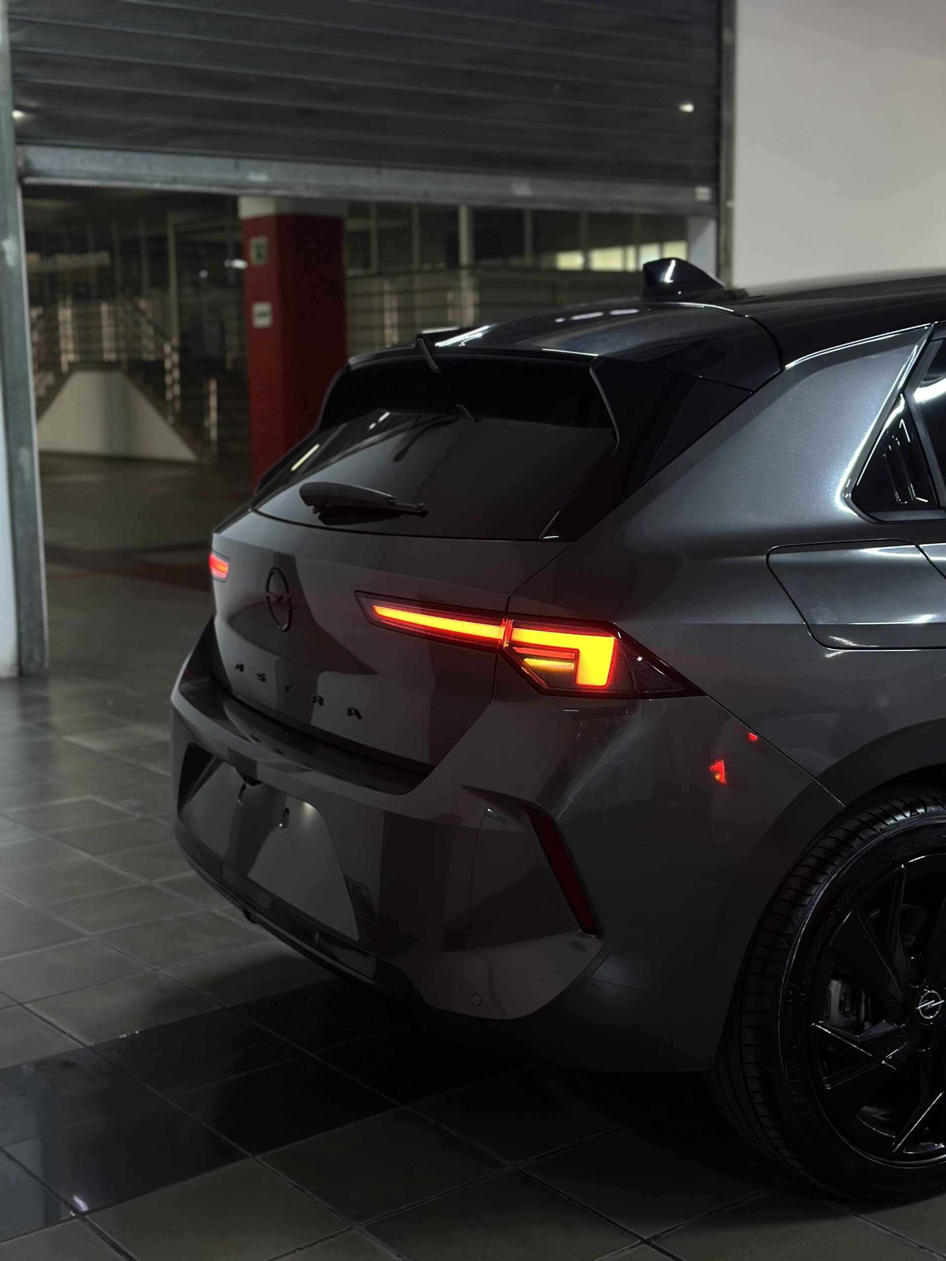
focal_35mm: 48
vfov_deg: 39.7
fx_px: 1749
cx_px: 473
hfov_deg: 30.3
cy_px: 630
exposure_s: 1/50
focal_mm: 6.86
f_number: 1.78
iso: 160
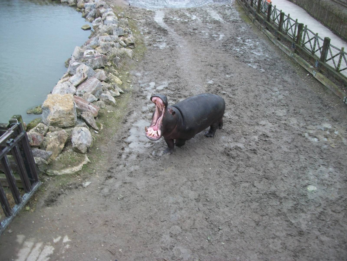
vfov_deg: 44.2
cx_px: 174
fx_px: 321
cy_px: 130
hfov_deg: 56.8
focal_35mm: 32
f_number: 2.9
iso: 80
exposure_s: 1/50
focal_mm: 5.7
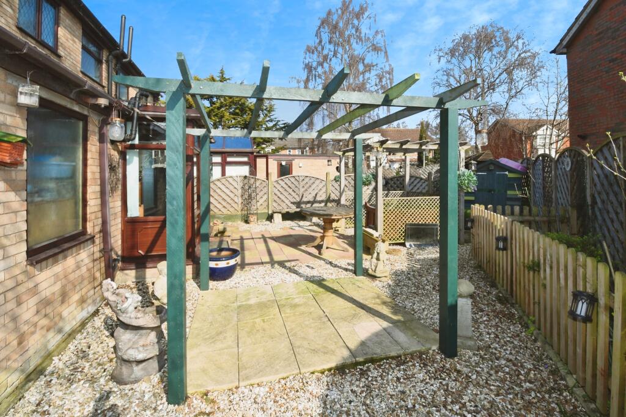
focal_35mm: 15
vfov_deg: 77.3
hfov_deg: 100.4
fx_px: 261
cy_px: 208
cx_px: 313
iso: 800
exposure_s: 1/250
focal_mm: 10
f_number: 18
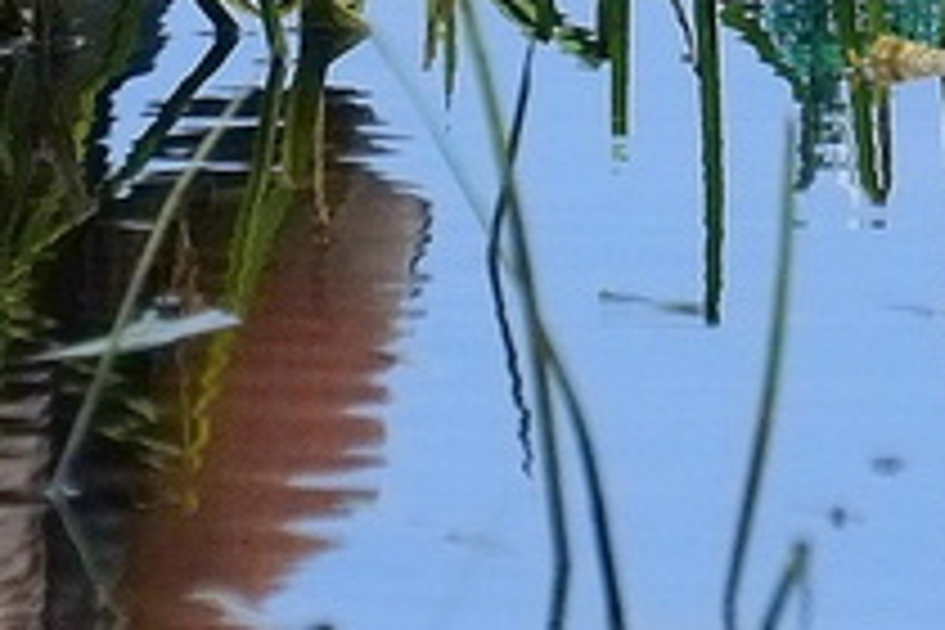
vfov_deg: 0.8
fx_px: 43020
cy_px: -326
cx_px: 626
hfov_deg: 1.3
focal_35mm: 1639
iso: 320
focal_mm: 164
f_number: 4.6
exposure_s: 1/250
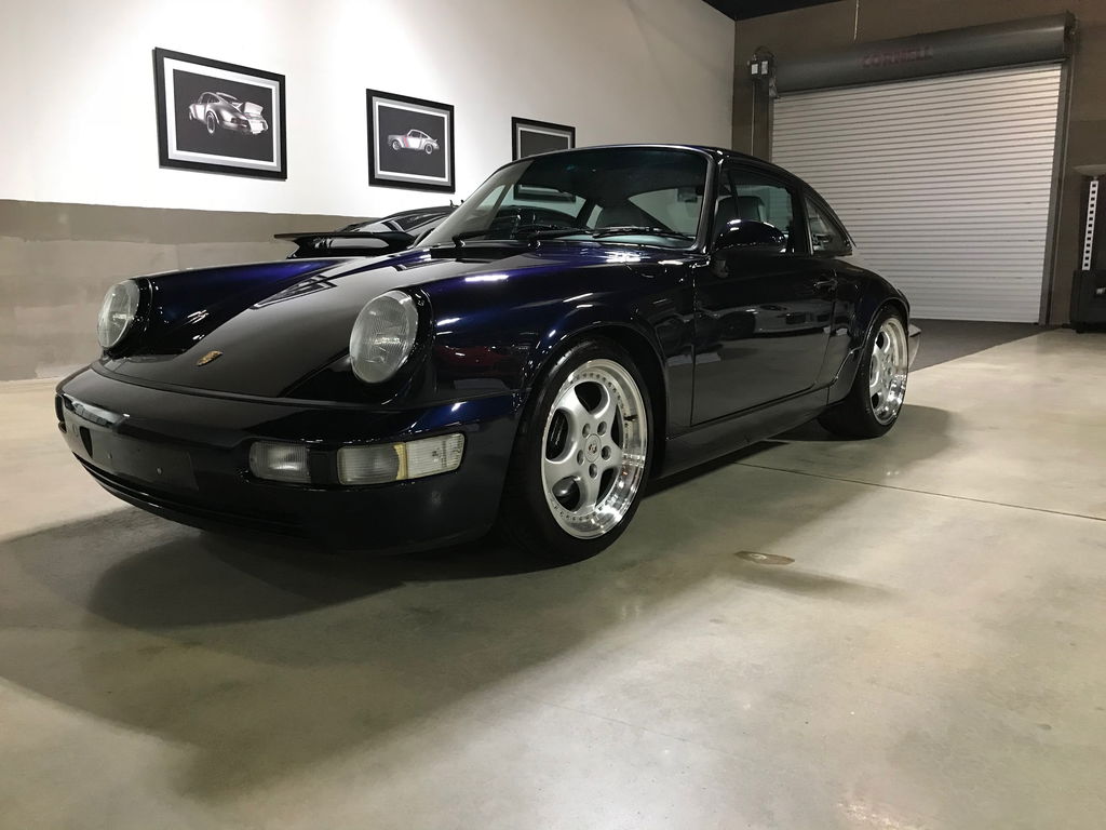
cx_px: 553
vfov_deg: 49.7
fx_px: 895
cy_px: 415
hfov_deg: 63.4
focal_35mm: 28
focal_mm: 3.99
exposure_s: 1/15
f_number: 1.8
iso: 80
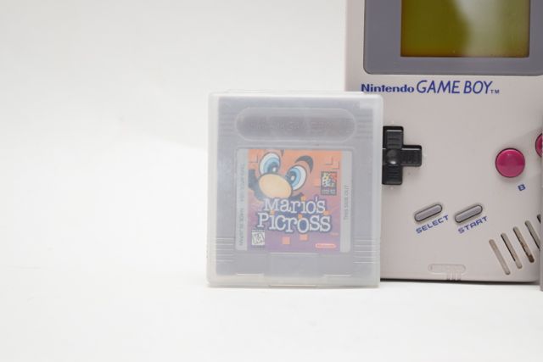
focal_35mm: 82
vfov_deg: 16.6
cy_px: 181
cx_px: 272
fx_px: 1245
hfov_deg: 24.6
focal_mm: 55
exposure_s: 1/125
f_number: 5.6
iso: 1600
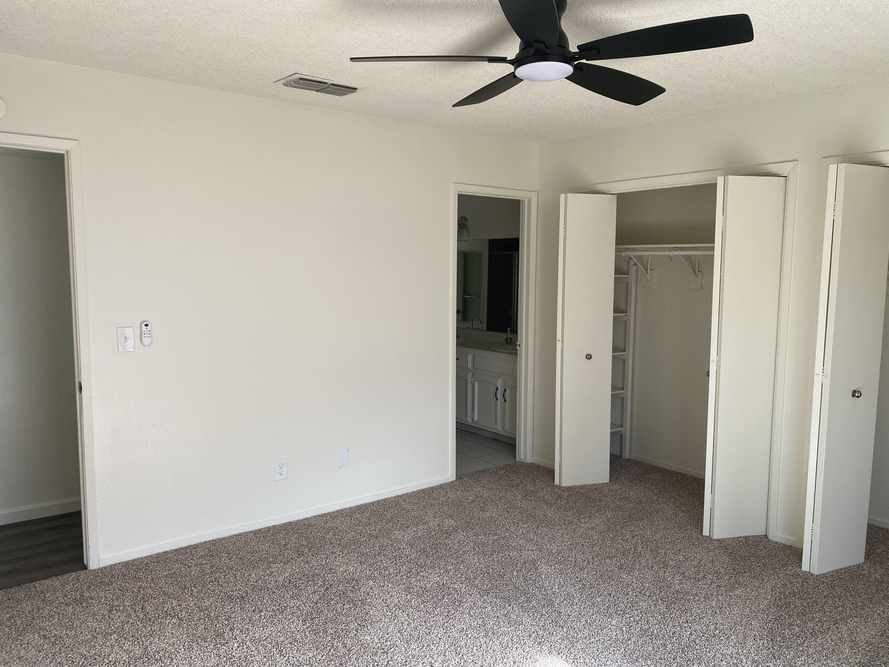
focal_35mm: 26
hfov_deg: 67.3
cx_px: 444
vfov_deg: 53.1
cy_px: 334
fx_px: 668
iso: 64
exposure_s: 1/121
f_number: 1.8
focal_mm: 4.25
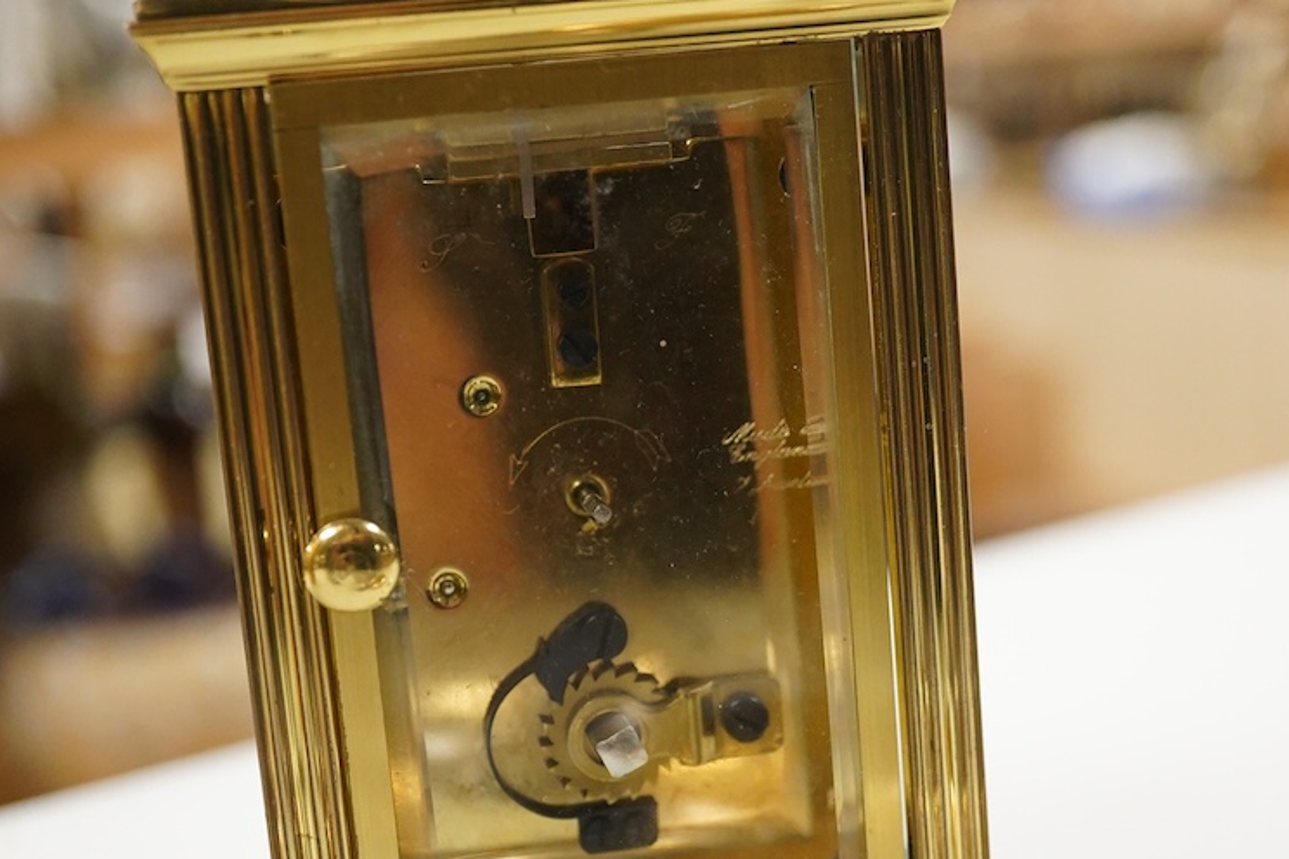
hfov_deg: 29.7
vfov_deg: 19.9
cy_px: 604
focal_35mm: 68
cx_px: 646
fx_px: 2435
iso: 2500
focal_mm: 30
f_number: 3.5
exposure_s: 1/320
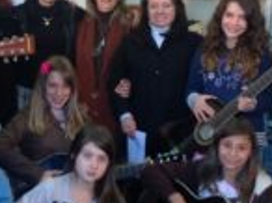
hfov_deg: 15.5
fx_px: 981
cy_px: 114
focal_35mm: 125
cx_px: 2
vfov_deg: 11.8
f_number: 2.4
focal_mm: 4.28
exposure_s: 1/15
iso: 50
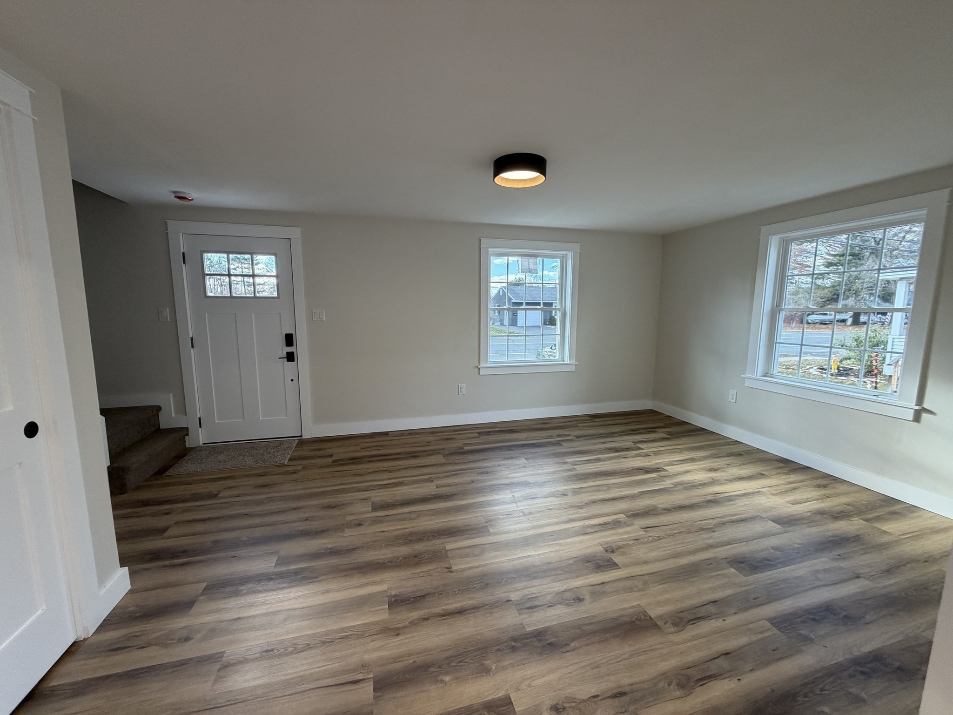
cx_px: 476
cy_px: 358
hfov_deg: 102.1
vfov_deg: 85.7
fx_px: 385
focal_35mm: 14
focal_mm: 2.22
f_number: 2.2
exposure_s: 1/120
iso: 125
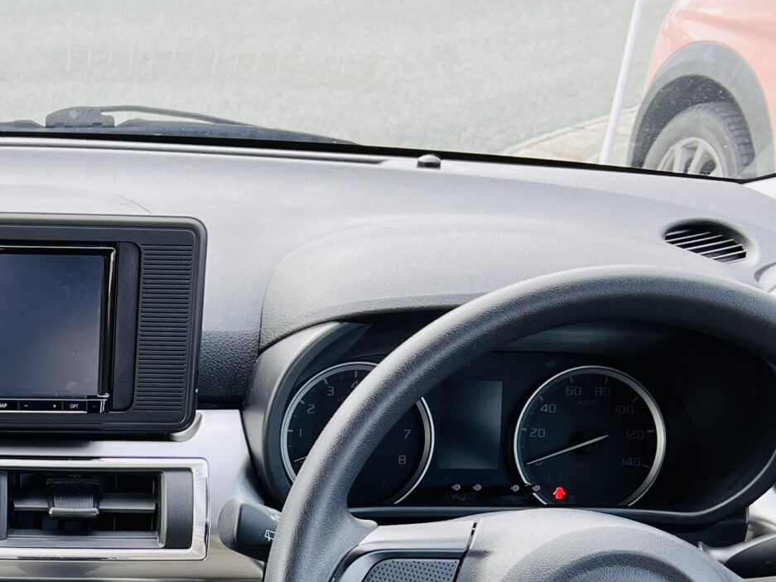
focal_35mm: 71
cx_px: 0
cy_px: 747
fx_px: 1592
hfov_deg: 26.0
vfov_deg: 19.2
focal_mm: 5.7
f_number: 1.5
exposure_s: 1/162
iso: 40
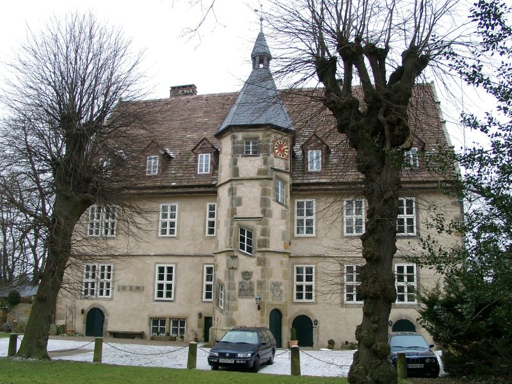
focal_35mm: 34
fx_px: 503
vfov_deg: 41.8
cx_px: 256
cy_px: 192
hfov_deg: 54.0
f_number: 4
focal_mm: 7.13
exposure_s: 1/102
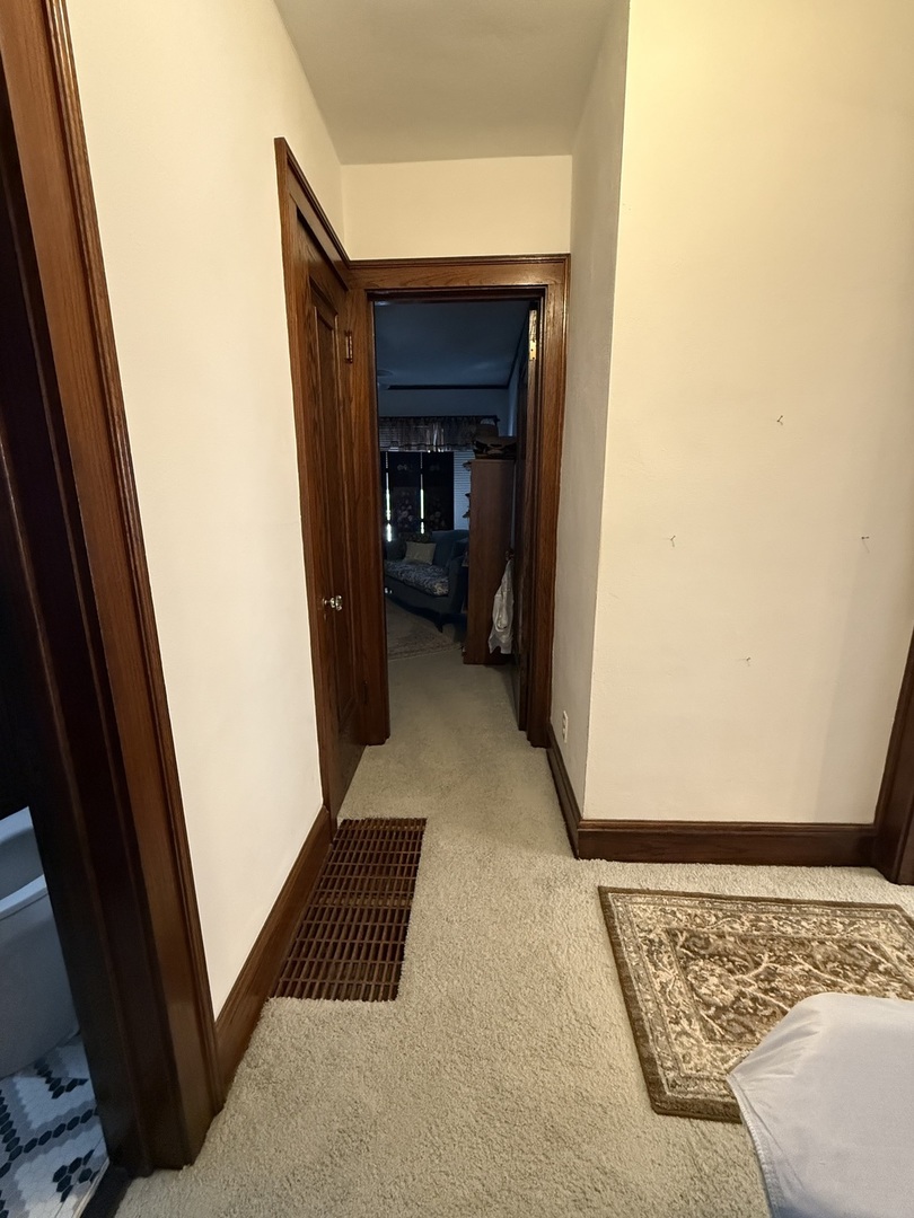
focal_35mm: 14
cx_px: 457
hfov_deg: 85.7
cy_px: 609
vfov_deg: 102.1
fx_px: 493
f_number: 2.2
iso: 800
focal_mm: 2.22
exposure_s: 1/60
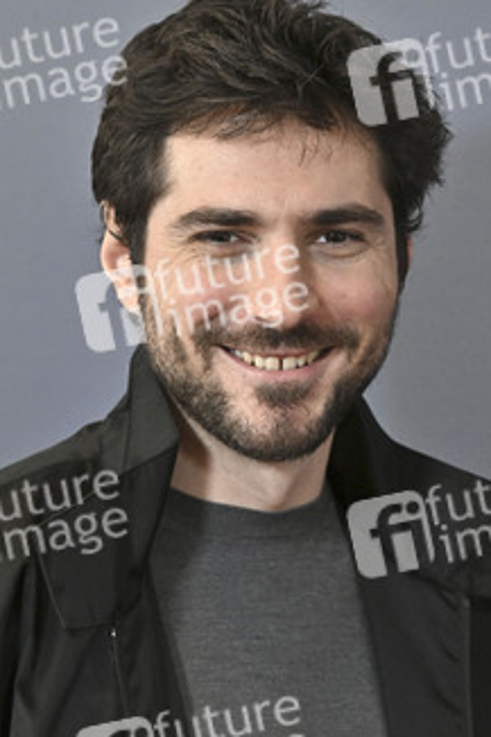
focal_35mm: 163
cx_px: 258
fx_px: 3338
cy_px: 411
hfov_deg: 8.4
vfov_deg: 12.6
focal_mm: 133
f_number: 5.6
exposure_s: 1/320
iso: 2500
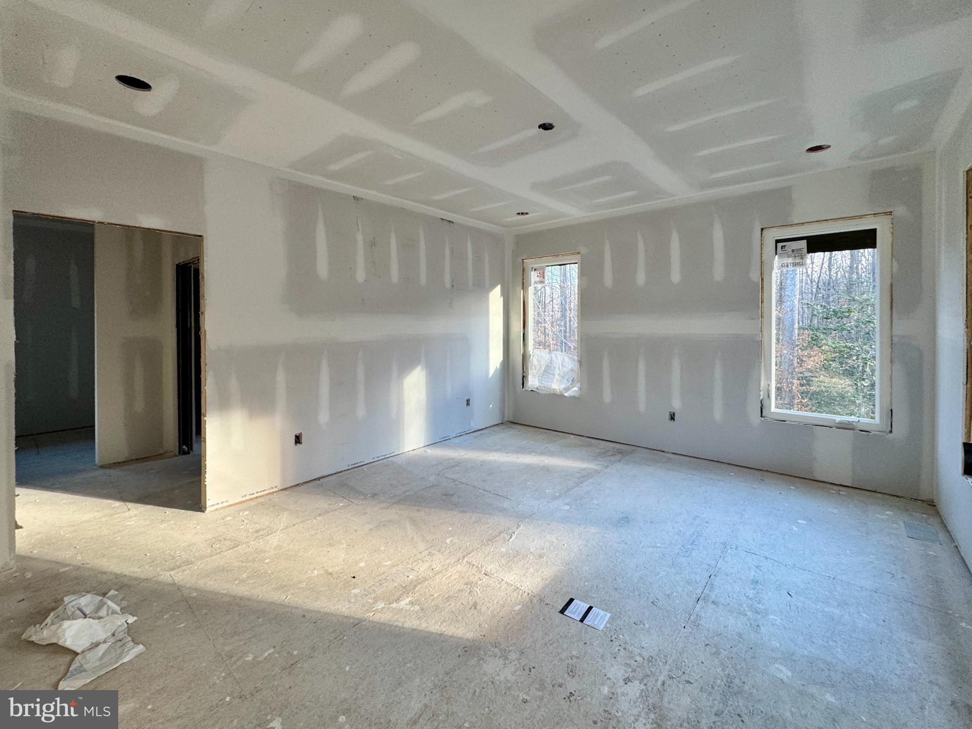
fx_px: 393
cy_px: 364
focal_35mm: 14
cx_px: 486
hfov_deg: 102.1
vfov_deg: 85.7
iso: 100
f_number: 2.2
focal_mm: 2.22
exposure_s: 1/99
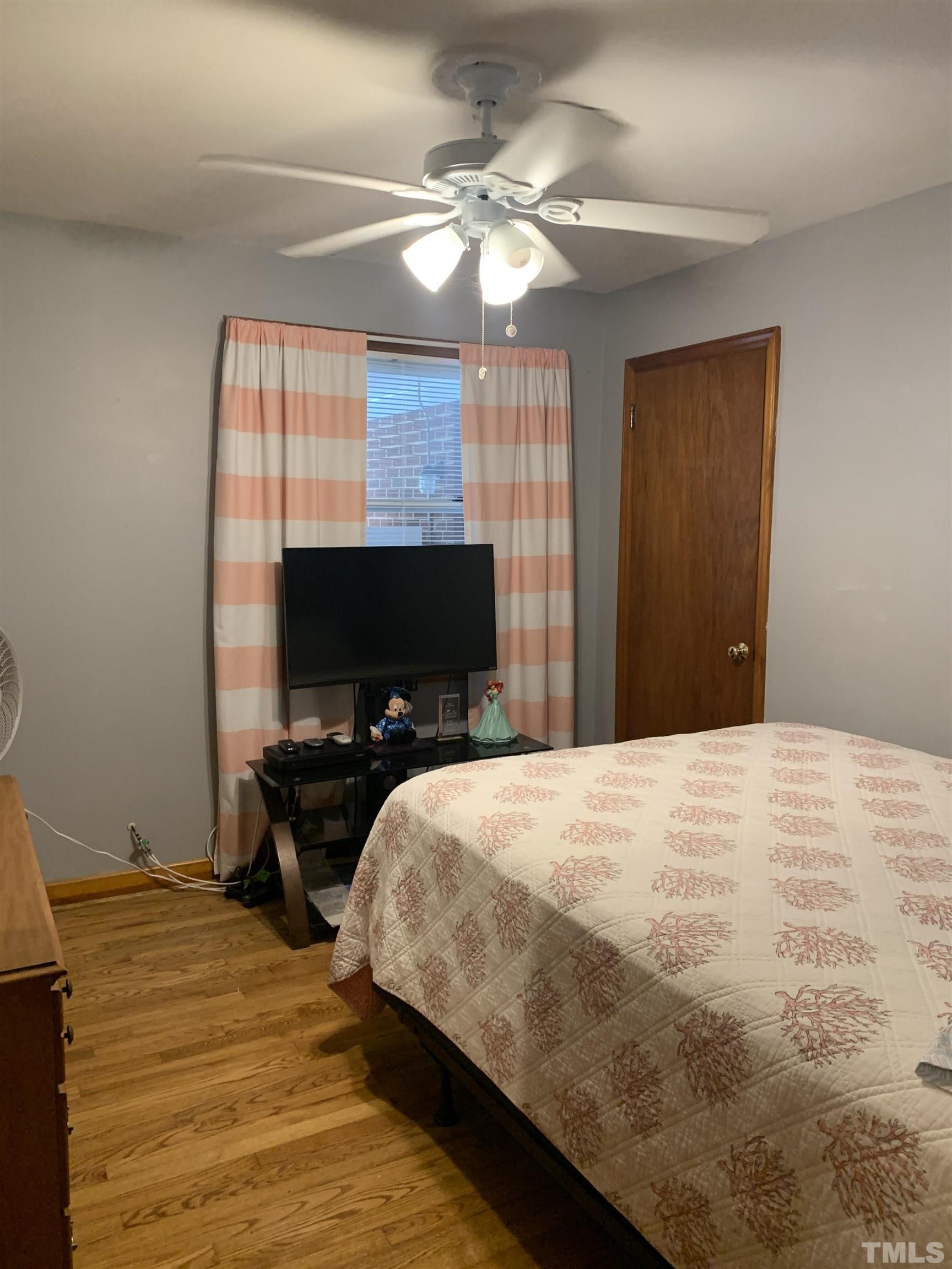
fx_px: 953
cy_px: 634
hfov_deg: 53.1
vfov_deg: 67.3
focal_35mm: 26
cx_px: 476
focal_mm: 4.25
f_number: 1.8
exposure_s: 1/60
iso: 250
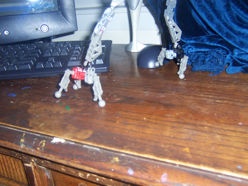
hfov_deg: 51.4
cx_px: 124
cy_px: 93
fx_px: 258
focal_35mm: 36
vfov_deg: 39.7
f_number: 2.8
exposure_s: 1/60
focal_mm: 5.6
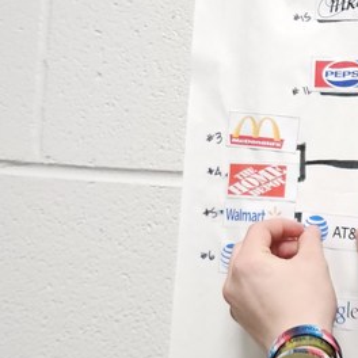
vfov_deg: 21.7
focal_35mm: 79
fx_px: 924
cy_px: 268
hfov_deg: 21.1
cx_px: 369
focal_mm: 5.4
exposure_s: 1/120
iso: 400
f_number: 1.8
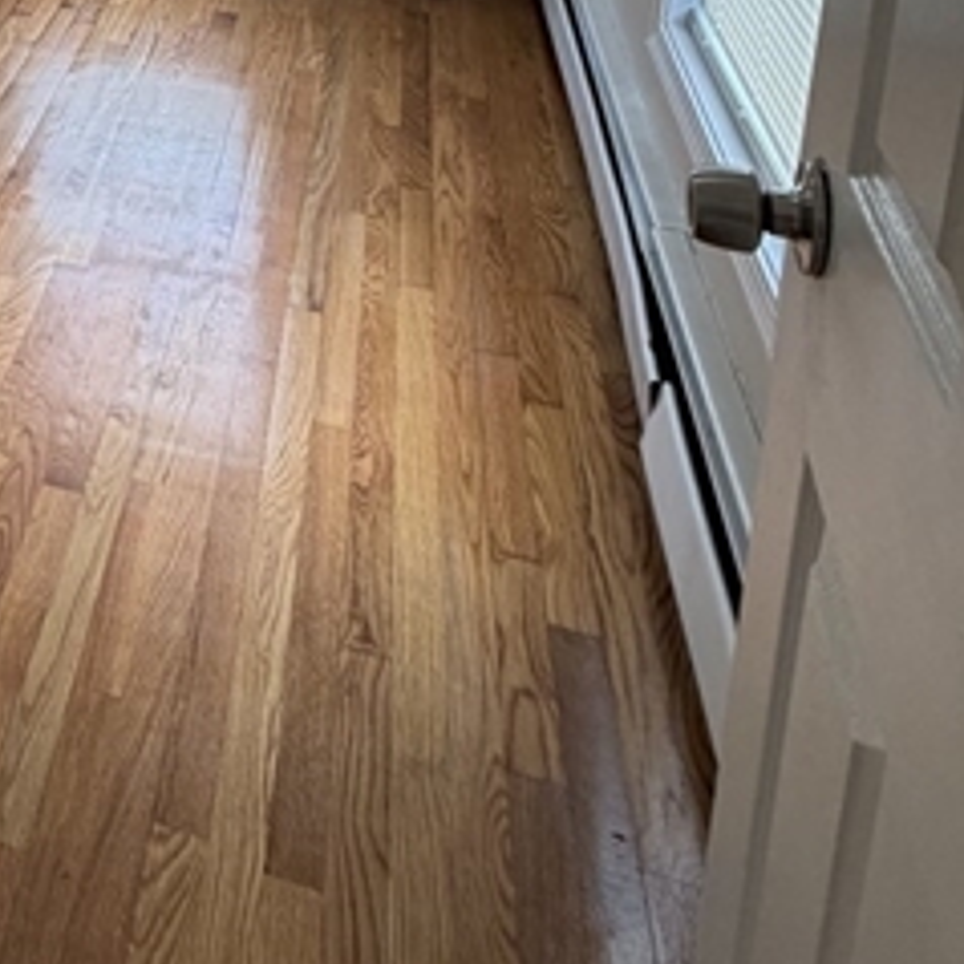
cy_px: -170
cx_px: -97
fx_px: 1260
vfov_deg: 34.3
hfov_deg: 35.7
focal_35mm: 40
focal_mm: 2.22
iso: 200
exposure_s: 1/120
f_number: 2.2
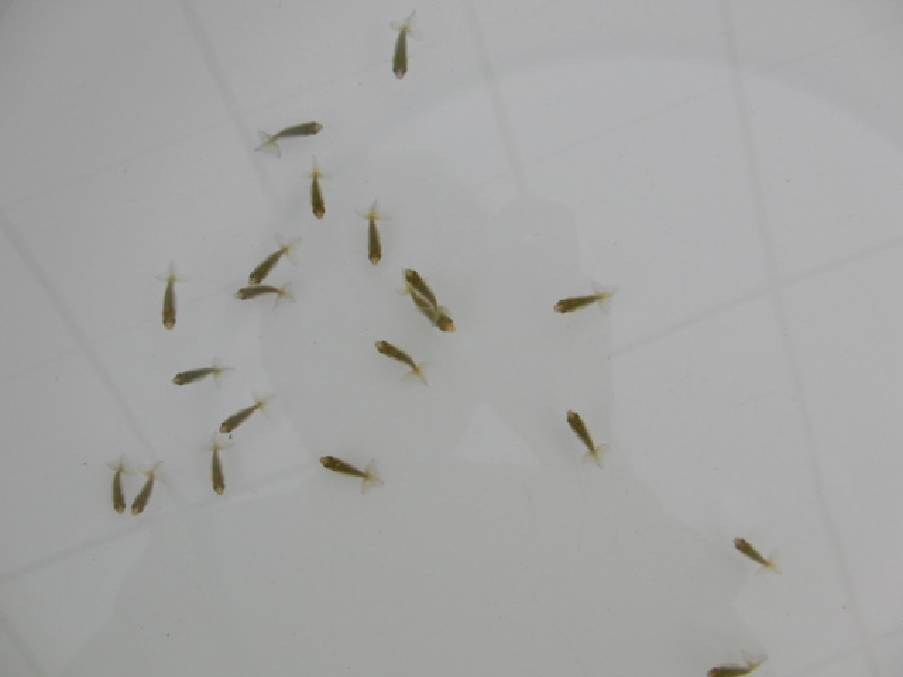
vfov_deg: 38.7
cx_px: 452
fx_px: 965
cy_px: 338
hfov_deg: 50.1
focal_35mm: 37
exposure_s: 1/640
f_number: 3.6
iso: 100
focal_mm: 6.42
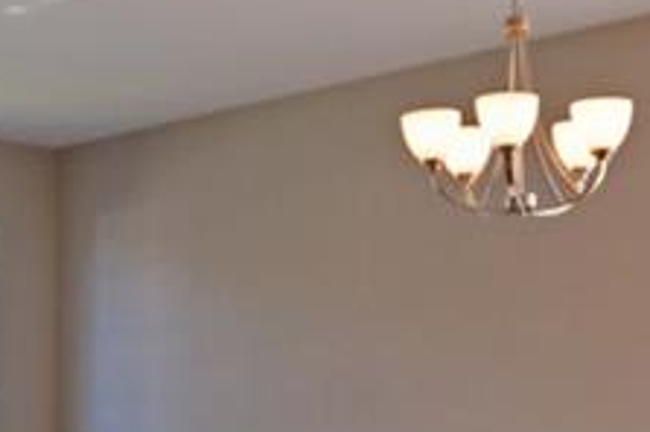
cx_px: 306
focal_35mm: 69
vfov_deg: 19.3
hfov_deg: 29.3
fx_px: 1244
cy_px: 391
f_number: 4.5
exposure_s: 1/80
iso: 200
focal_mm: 10
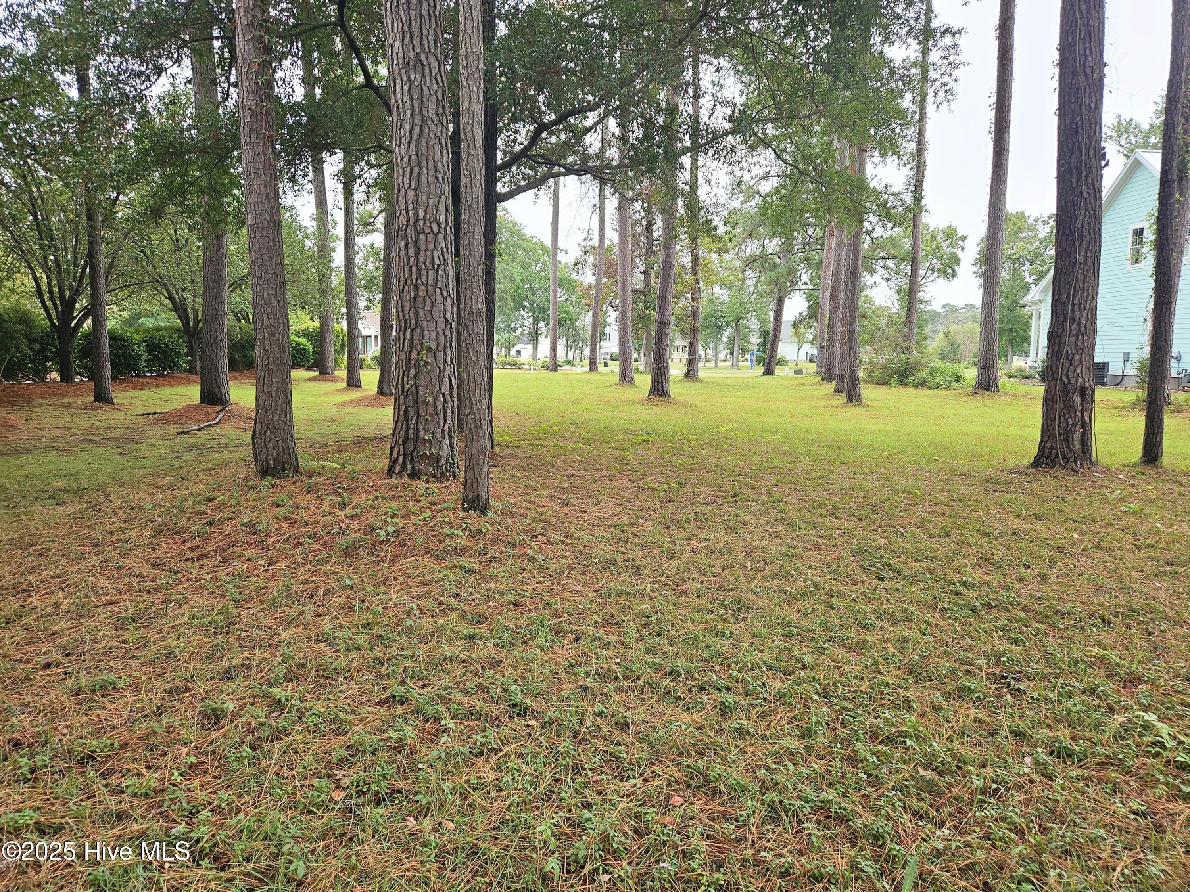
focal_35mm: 23
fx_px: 791
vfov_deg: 58.9
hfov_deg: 73.9
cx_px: 595
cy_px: 446
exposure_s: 1/120
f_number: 1.8
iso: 32
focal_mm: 5.4
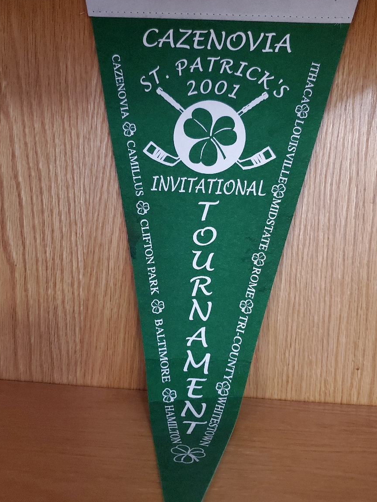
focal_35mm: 30
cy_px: 256
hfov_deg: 46.8
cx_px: 197
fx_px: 435
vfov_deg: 59.9
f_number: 1.5
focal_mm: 4.3
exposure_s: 1/17
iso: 500
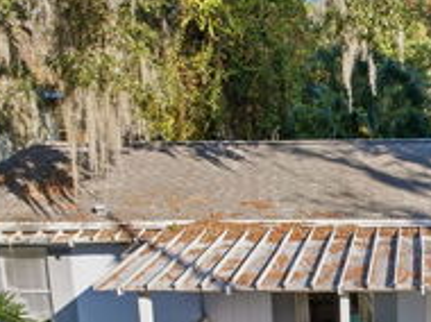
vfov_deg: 25.0
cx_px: 404
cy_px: 272
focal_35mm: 57
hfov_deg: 31.9
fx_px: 709
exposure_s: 1/1250
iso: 100
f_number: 2.8
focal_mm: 8.4
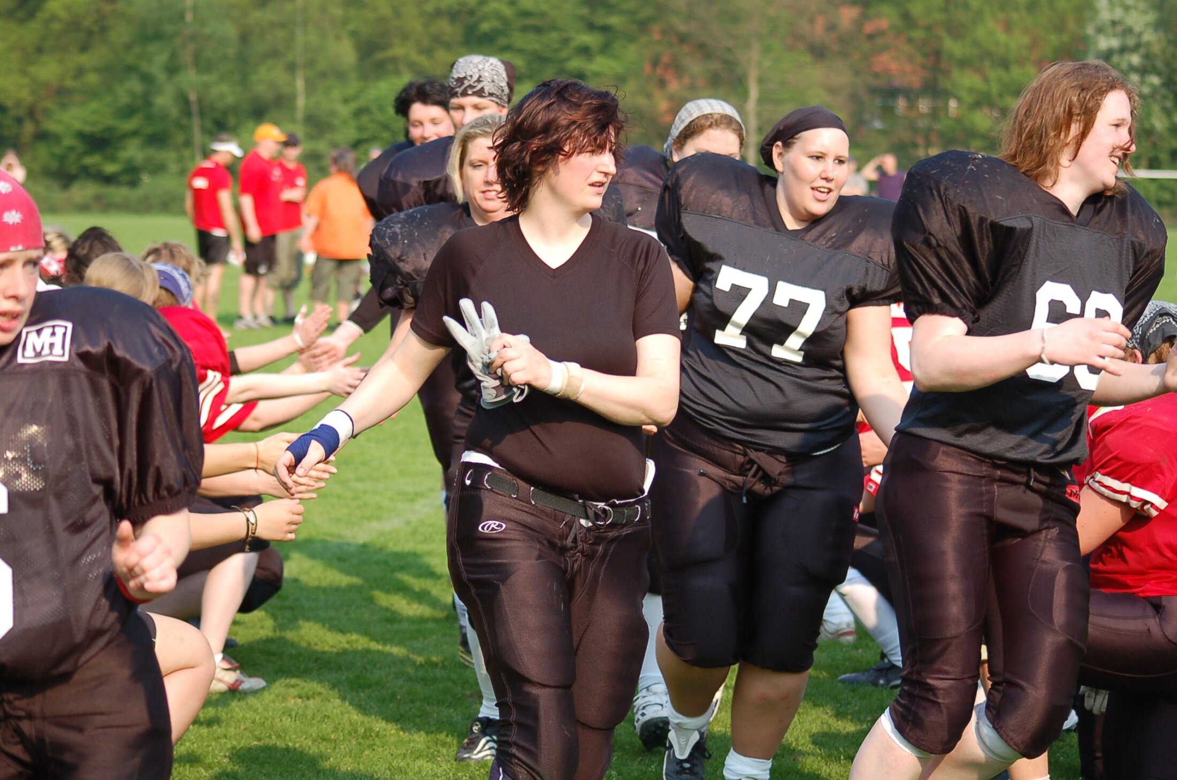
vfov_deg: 11.7
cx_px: 588
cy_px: 390
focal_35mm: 117
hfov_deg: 17.5
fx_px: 3818
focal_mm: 78
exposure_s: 1/1000
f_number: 4
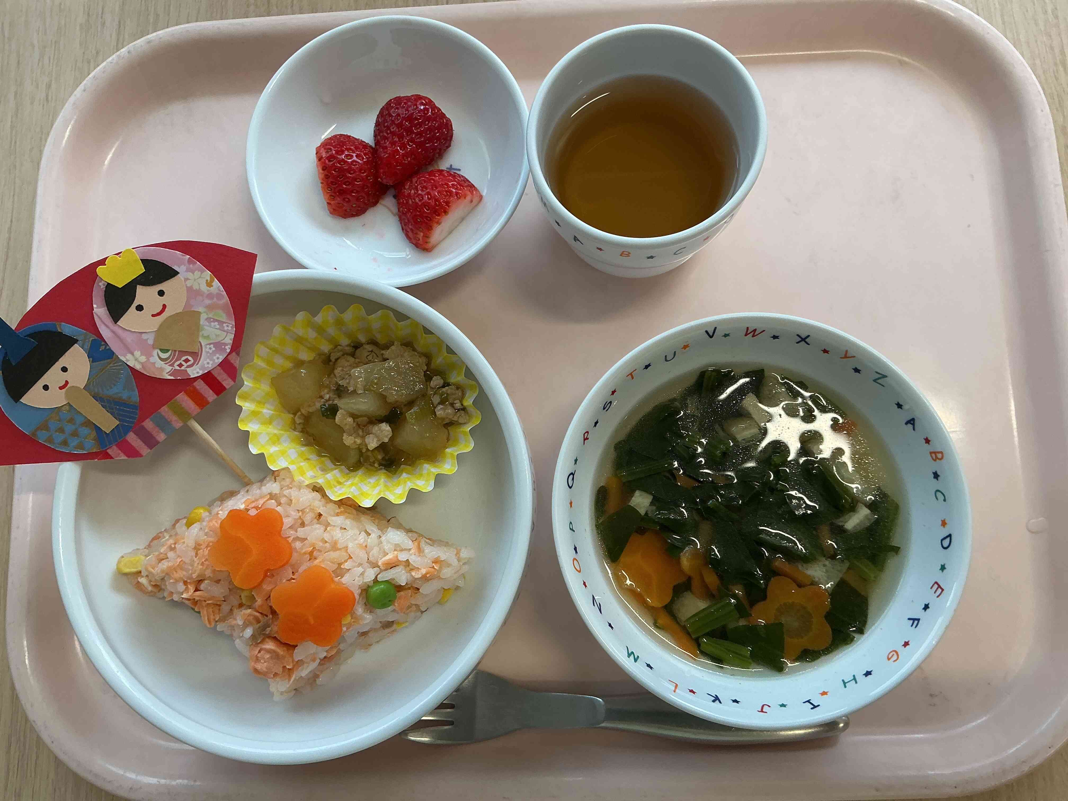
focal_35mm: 29
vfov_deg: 48.2
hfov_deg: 61.7
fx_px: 895
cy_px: 400
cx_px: 534
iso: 50
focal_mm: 3
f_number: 1.8
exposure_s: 1/120
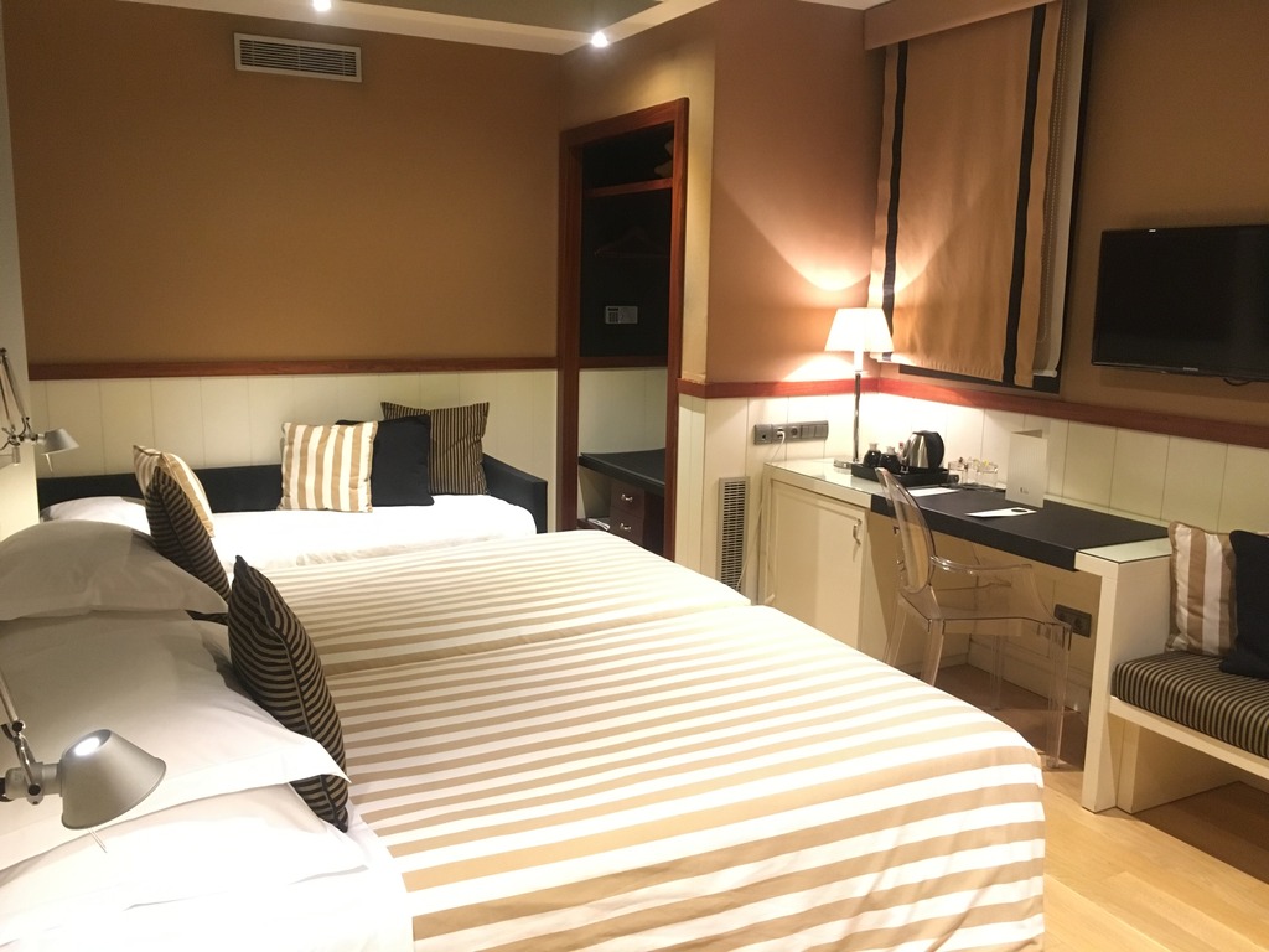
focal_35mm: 29
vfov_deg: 48.2
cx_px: 634
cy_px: 476
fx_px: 1063
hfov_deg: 61.7
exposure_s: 1/17
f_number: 2.2
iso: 250
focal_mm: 4.15
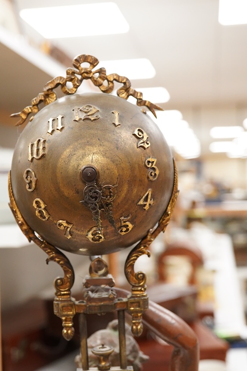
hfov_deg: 23.0
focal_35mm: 59
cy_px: 193
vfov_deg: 33.9
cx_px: 96
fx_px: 607
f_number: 7.1
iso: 2500
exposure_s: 1/160
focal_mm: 30
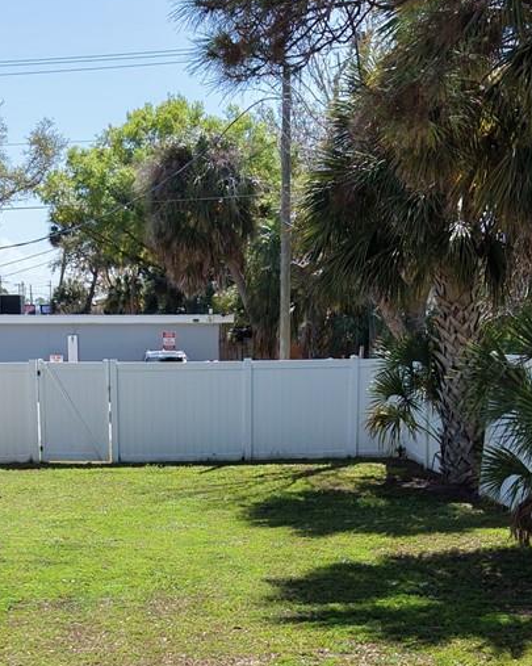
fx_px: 1458
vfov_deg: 24.6
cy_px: 663
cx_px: 187
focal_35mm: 74
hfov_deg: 20.6
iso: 400
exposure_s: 1/6000
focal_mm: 8.67
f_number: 1.8
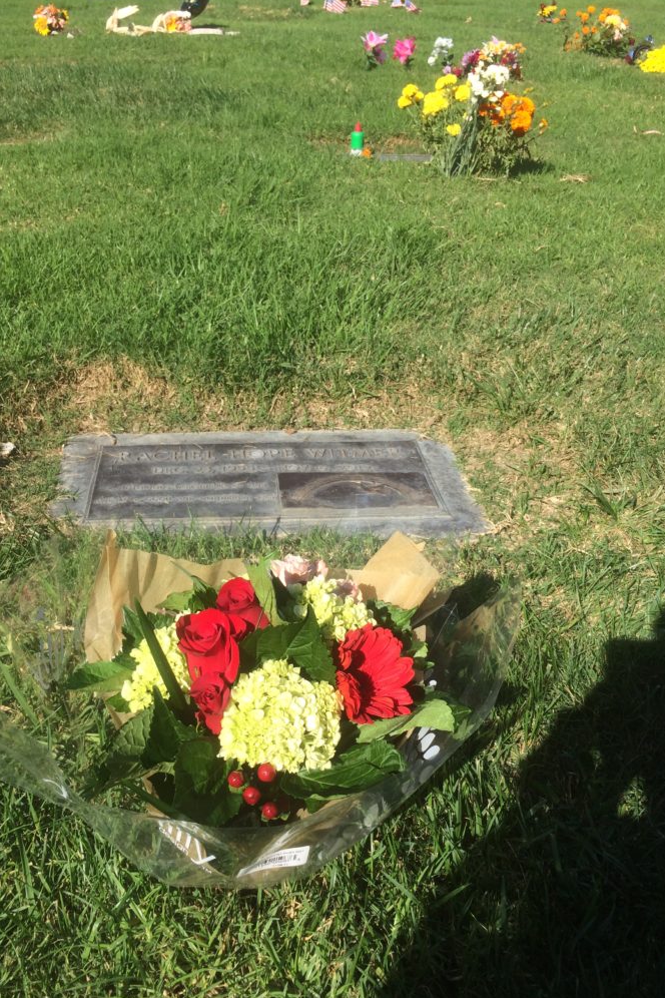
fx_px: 859
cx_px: 303
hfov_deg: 42.3
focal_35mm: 31
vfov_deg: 60.3
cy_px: 505
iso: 32
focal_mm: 4.15
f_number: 2.2
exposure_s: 1/1580
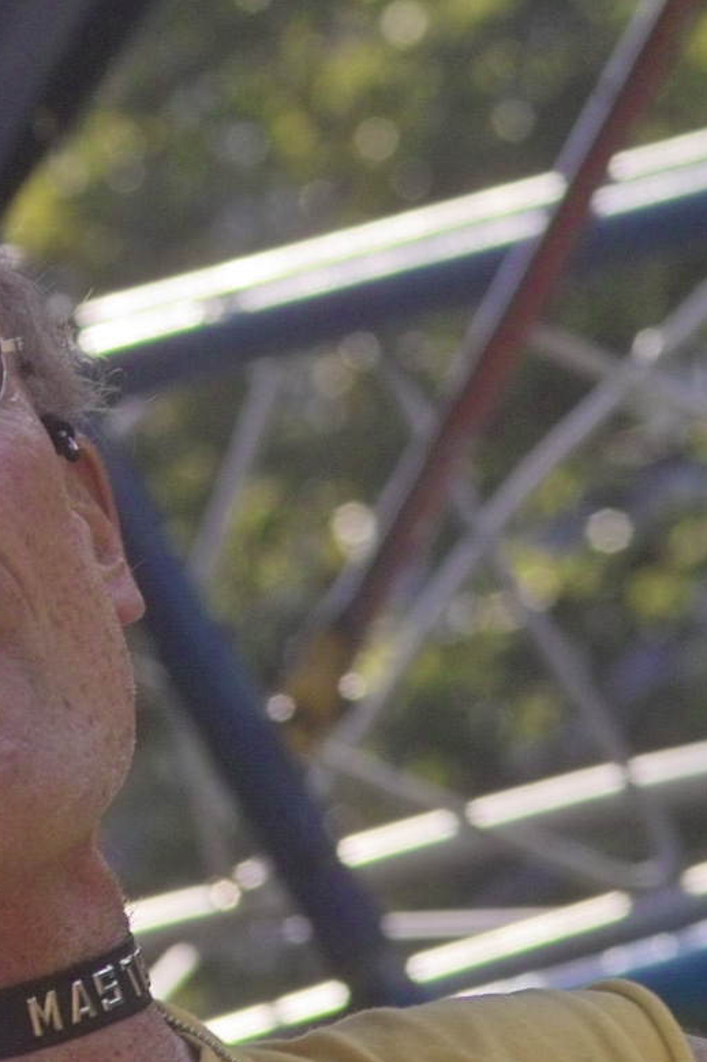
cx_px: 183
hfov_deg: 2.6
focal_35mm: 522
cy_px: 367
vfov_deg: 4.0
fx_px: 15390
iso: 200
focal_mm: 105
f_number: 6.7
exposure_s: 1/500
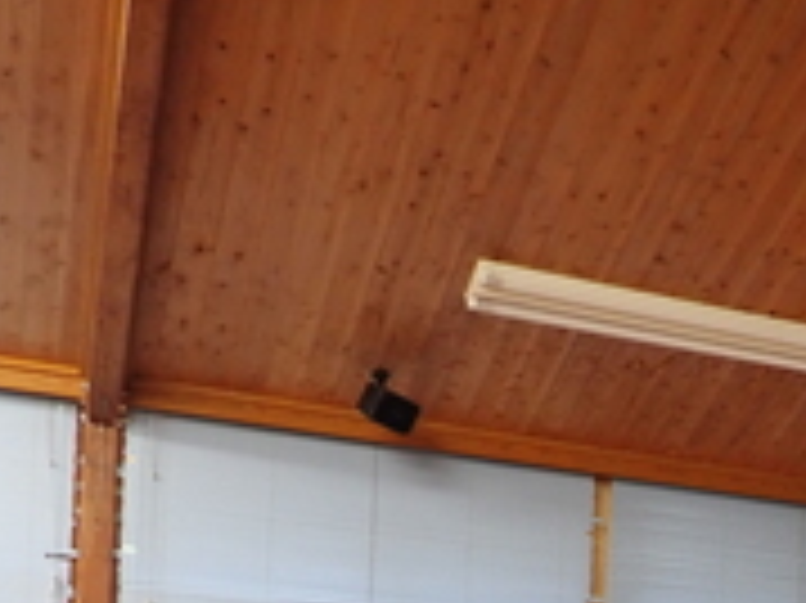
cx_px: 856
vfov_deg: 19.2
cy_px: 817
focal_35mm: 70
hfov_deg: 26.0
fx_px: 1629
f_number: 2
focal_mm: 4.5
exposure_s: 1/50
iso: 250
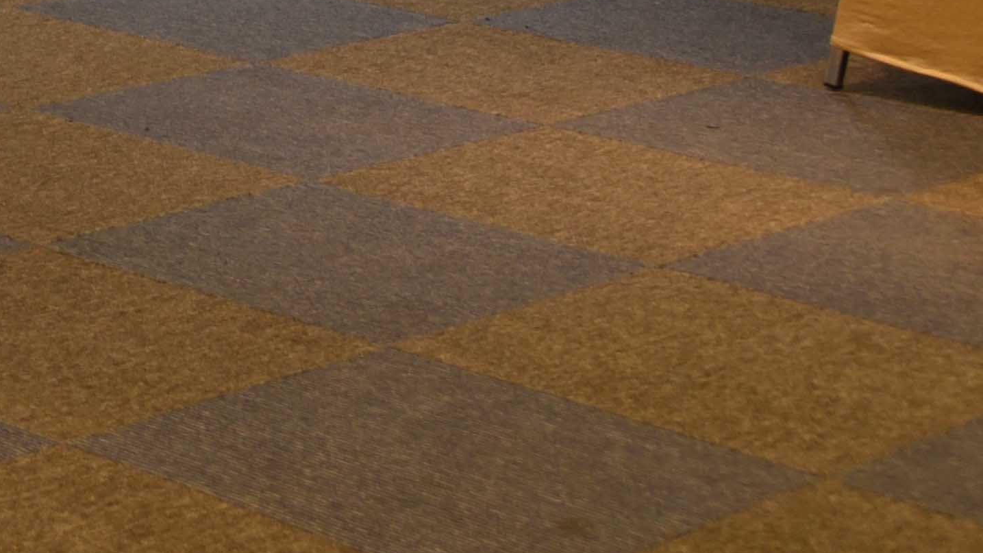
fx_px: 3206
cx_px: -639
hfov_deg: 15.6
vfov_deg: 9.0
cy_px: -704
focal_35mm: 123
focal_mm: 28
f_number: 4.5
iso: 500
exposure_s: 1/125
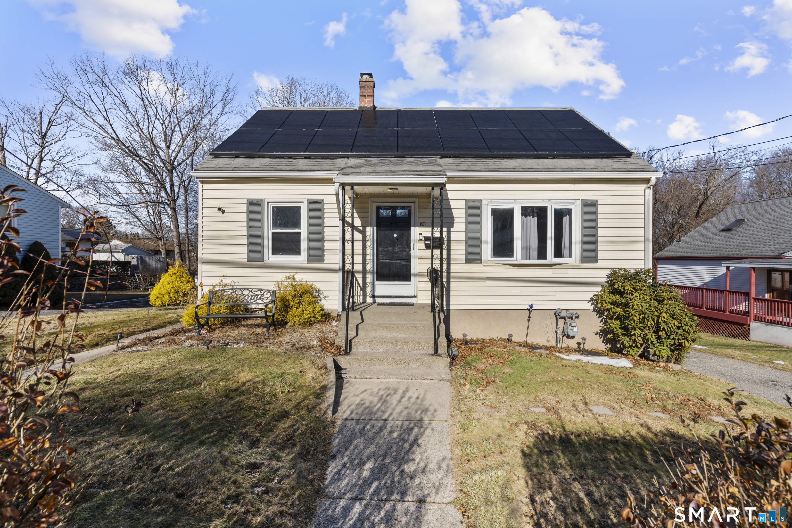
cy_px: 264
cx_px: 396
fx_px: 352
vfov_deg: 73.7
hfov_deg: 96.7
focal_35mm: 16
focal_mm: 16
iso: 200
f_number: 9
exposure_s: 1/80
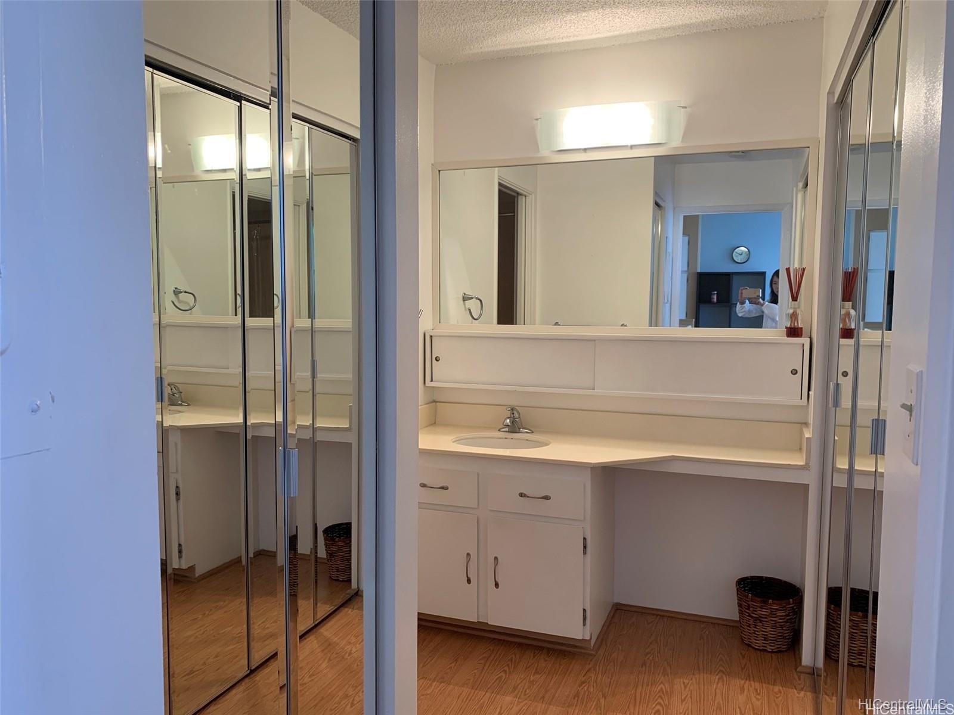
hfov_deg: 67.3
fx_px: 717
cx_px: 477
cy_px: 358
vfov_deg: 53.1
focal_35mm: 26
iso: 80
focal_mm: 4.25
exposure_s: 1/120
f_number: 1.8
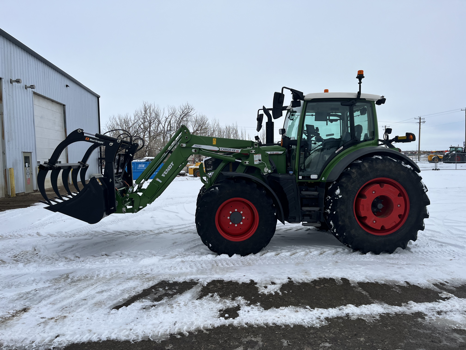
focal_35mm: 26
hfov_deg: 67.3
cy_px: 175
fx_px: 350
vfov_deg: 53.1
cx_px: 233
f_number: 1.6
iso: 50
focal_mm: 5.1
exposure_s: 1/8403
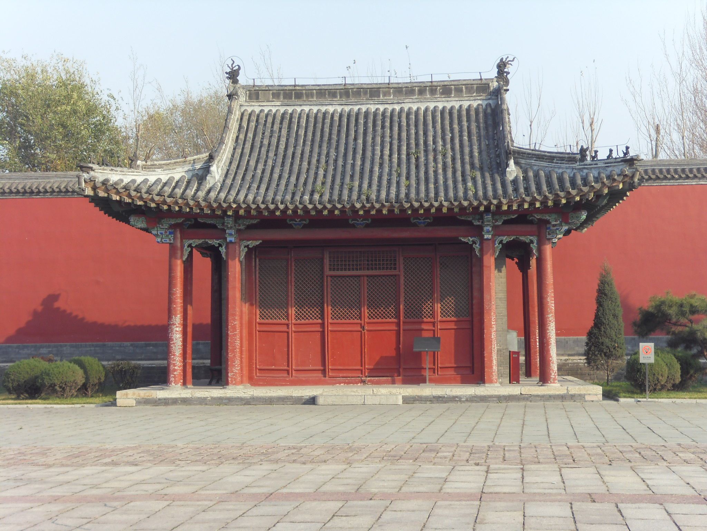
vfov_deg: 18.4
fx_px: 1634
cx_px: 354
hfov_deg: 24.4
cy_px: 266
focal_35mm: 80
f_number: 4.2
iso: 80
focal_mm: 13.7
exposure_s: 1/250
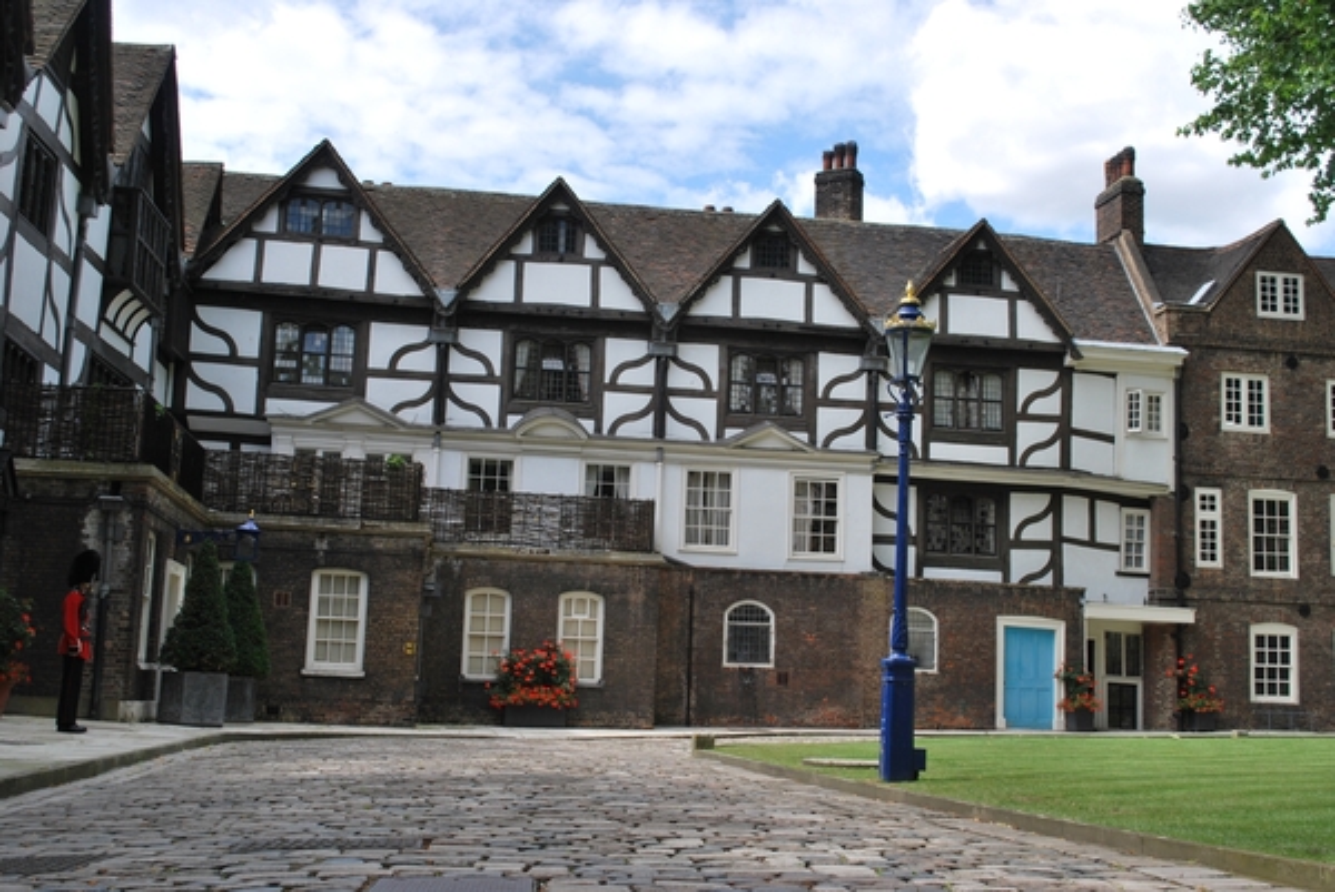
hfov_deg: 44.9
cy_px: 446
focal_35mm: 44
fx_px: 1614
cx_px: 668
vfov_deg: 30.9
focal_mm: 29
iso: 100
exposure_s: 1/200
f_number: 7.1
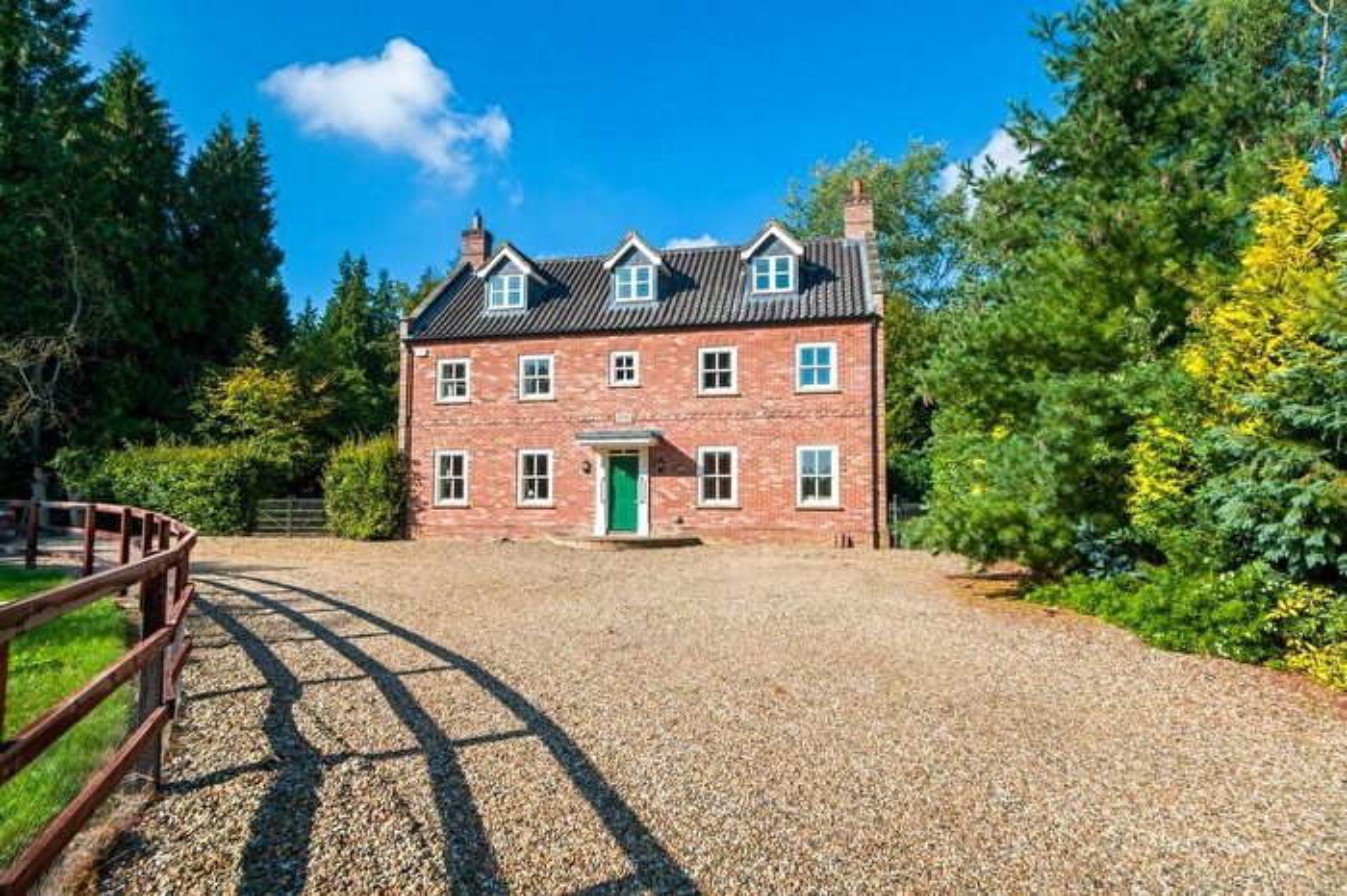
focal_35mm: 18
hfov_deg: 90.0
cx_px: 674
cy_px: 448
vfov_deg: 67.3
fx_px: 673
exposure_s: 1/160
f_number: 10
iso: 160
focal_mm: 12
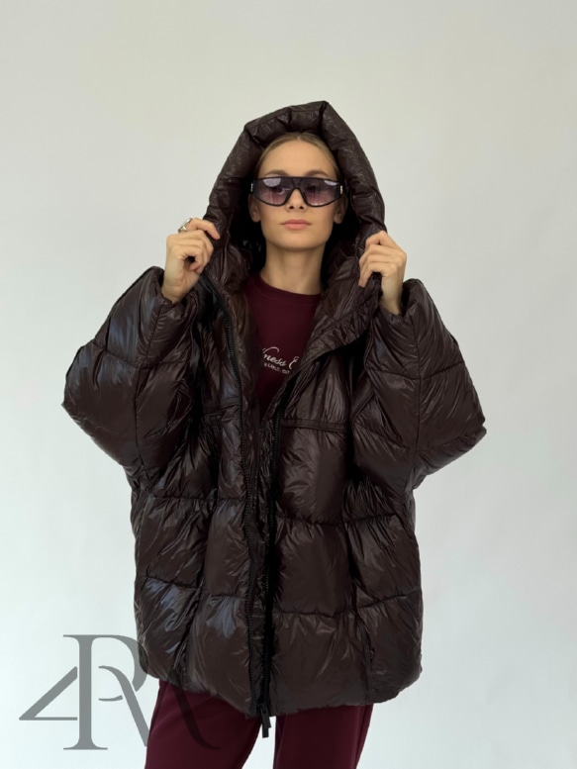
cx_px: 288
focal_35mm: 48
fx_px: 1066
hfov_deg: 30.3
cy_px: 384
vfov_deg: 39.7
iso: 64
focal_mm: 6.76
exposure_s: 1/394
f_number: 1.78
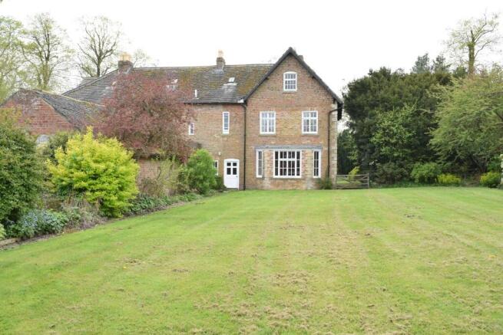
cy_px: 168
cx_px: 252
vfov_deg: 36.9
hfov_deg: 53.1
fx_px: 503
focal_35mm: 36
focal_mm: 24
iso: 800
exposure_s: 1/200
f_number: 13
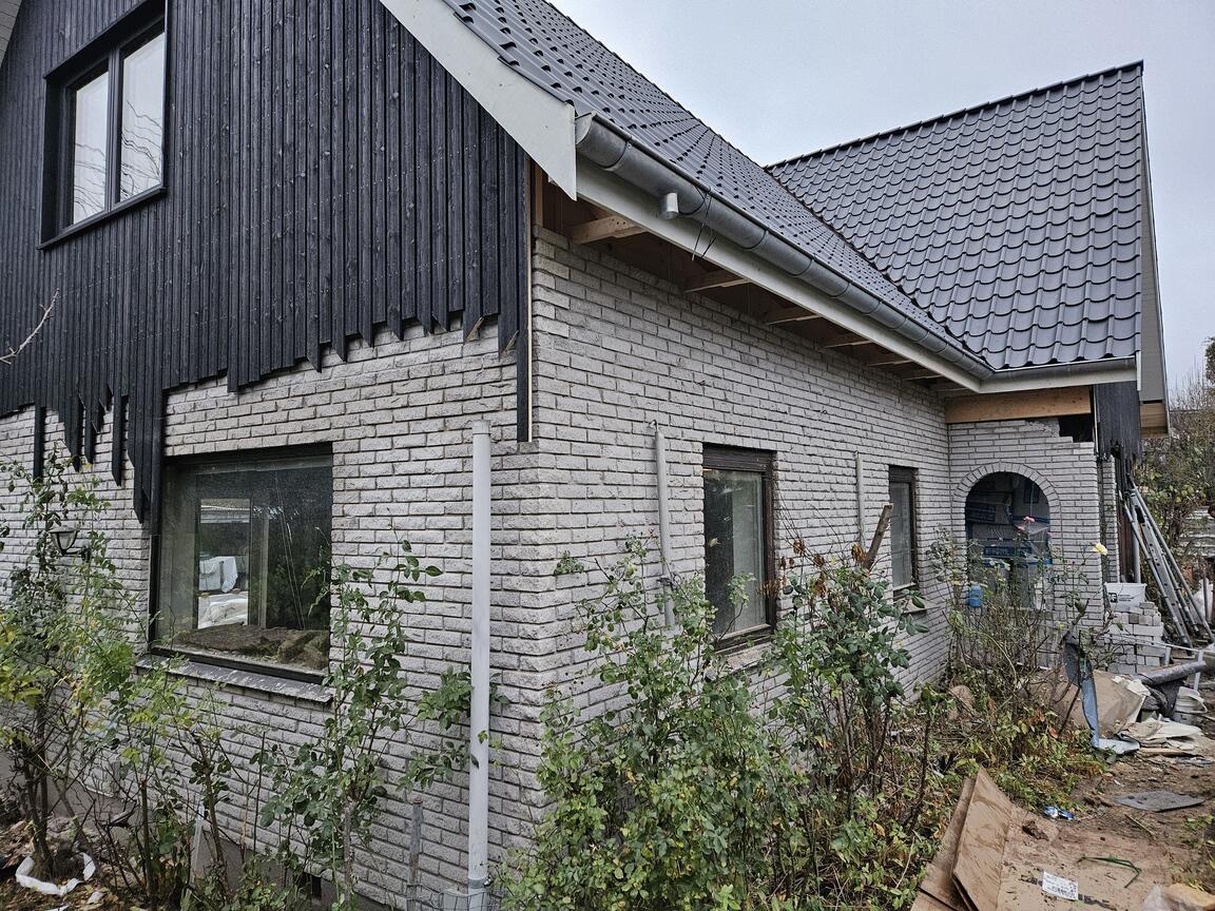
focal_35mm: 23
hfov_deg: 73.9
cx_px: 608
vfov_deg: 58.9
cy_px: 456
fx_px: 807
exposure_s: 1/100
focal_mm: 5.4
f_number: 1.8
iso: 800
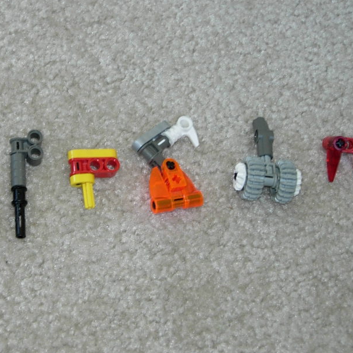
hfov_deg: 19.0
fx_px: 1050
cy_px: 162
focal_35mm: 91
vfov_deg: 19.1
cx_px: 90
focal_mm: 12.7
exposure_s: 1/17.4
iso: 79
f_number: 3.5
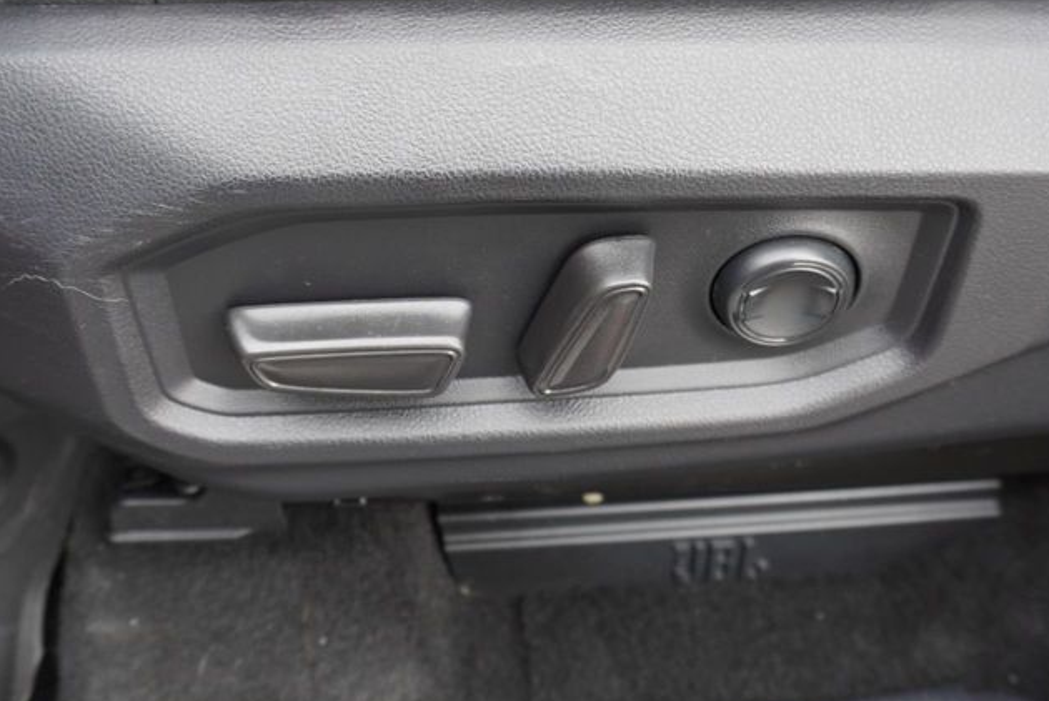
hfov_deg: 49.5
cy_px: 253
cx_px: 528
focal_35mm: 39
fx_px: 1137
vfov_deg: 34.0
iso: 400
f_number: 4
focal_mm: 16
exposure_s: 1/60
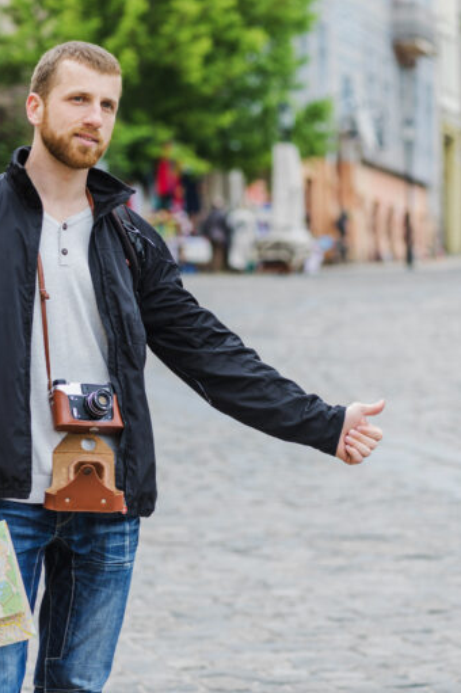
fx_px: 3039
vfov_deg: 13.0
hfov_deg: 8.7
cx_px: 296
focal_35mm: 158
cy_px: 346
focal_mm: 105
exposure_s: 1/250
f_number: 4
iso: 160
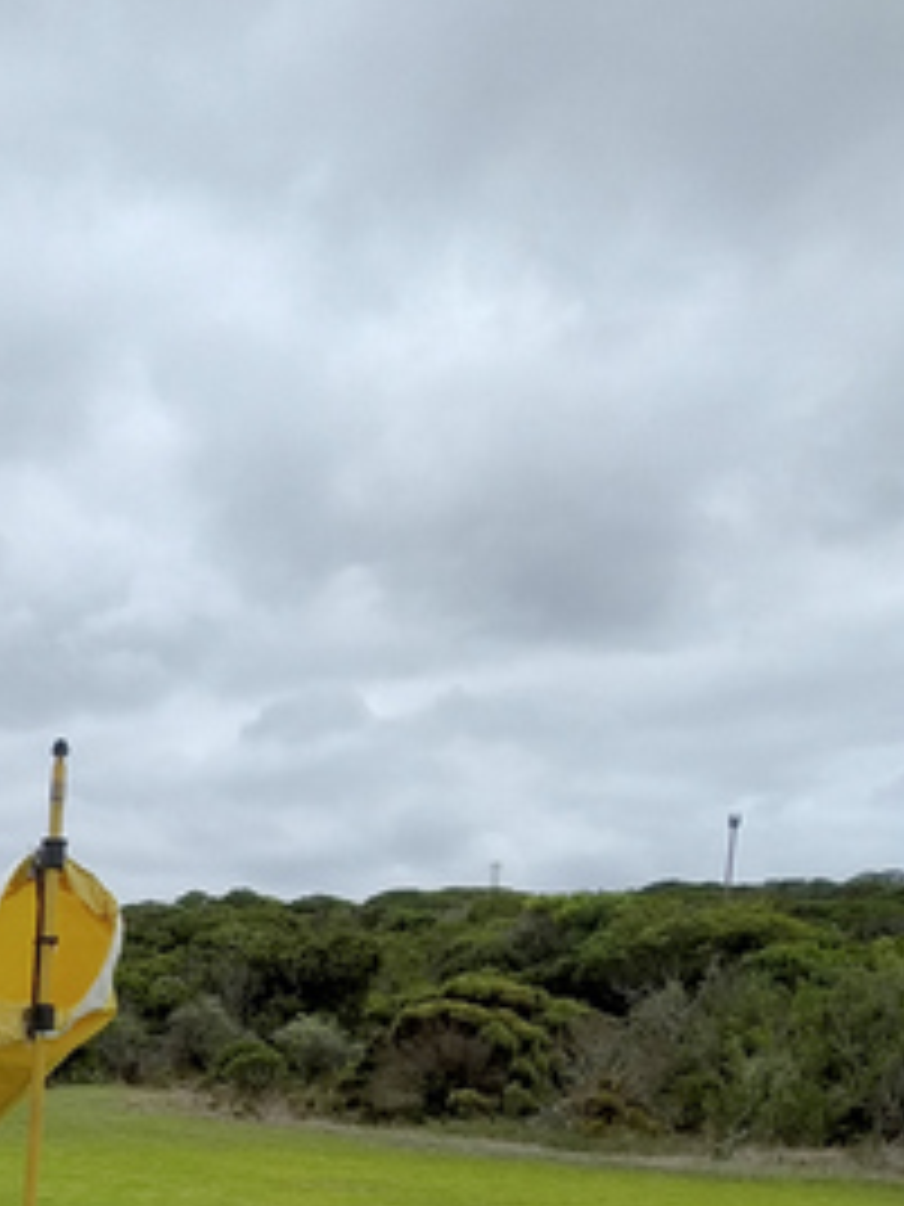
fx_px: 2368
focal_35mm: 68
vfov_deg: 26.1
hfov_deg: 19.9
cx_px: -268
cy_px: 1359
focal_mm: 3.8
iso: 100
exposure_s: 1/1876
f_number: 2.2
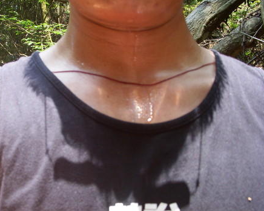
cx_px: 91
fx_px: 399
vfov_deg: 29.7
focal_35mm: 51
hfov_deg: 36.3
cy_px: 115
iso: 100
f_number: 3.3
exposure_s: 1/100
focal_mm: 6.3
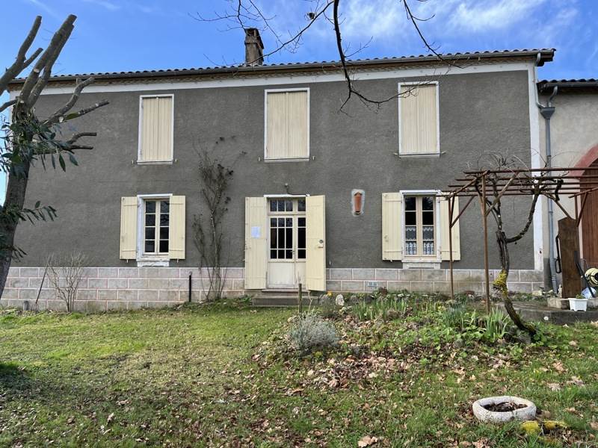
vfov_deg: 53.1
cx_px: 299
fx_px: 449
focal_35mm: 26
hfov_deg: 67.3
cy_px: 224
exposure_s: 1/737
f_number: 1.6
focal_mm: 5.1
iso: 50
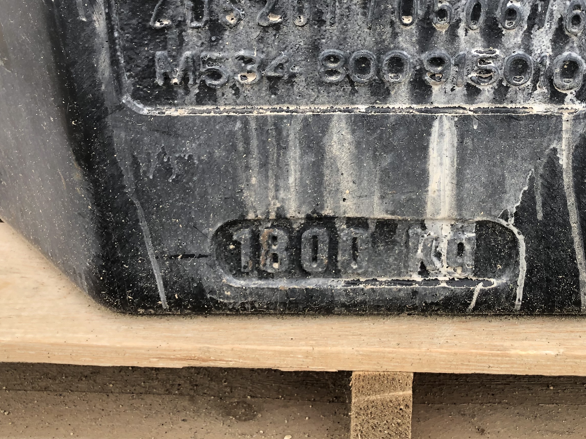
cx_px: 380
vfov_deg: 28.8
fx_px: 830
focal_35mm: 49
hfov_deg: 38.6
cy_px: 66
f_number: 1.8
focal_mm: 3.99
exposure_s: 1/139
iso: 20
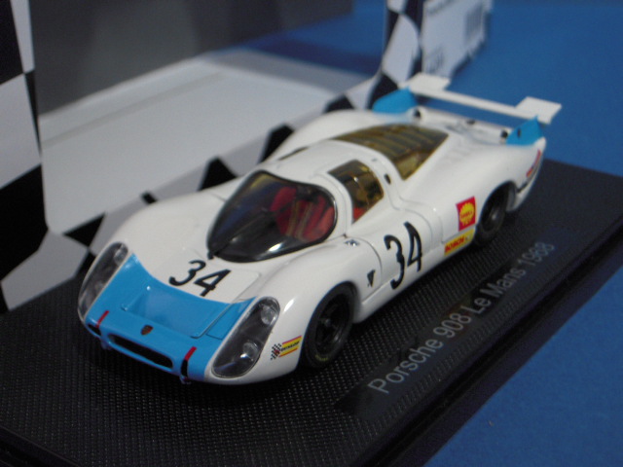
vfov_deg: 21.3
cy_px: 234
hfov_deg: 28.2
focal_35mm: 69
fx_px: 1242
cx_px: 312
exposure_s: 1/20
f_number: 4.2
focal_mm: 12.3
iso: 400
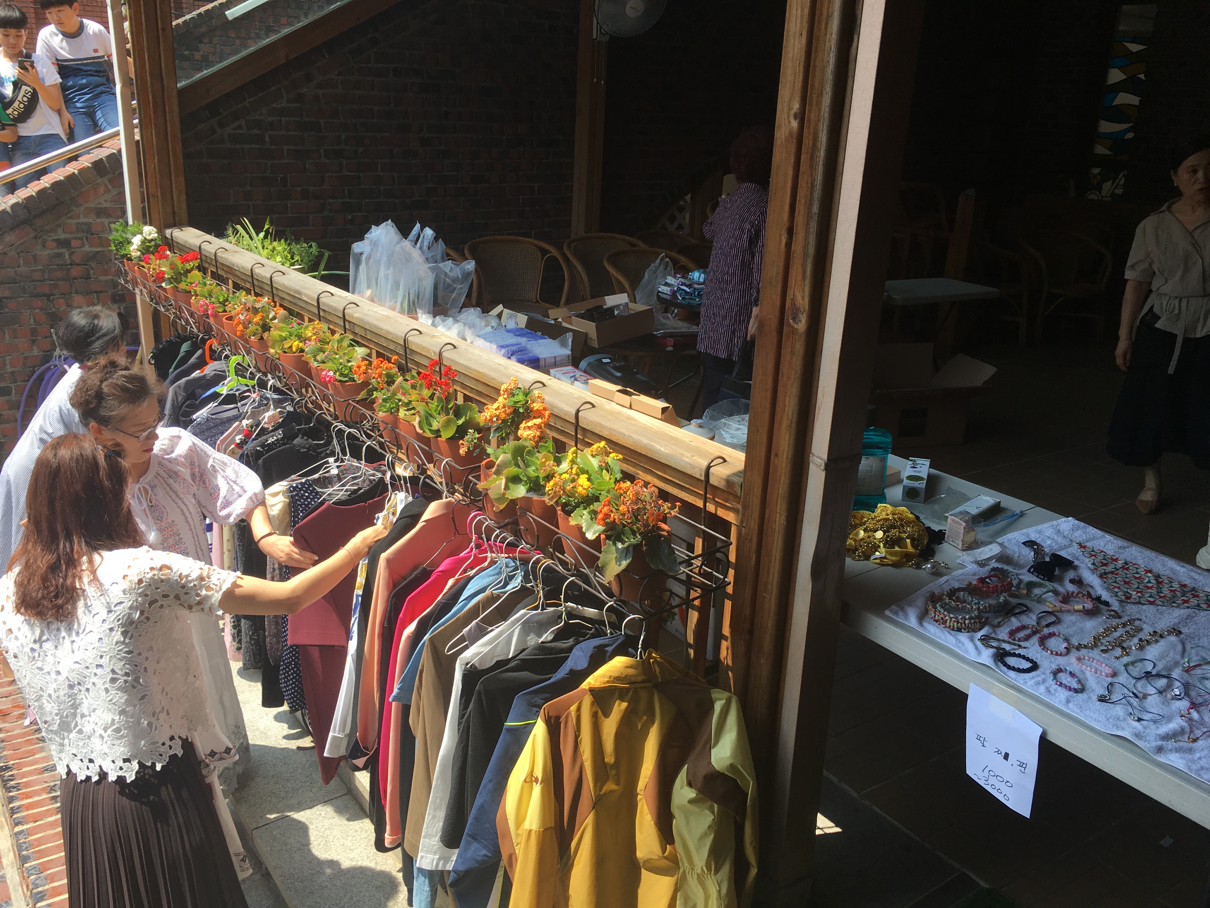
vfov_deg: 48.2
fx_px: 1014
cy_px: 454
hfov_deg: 61.7
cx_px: 605
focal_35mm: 29
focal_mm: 4.15
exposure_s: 1/646
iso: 25
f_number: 2.2
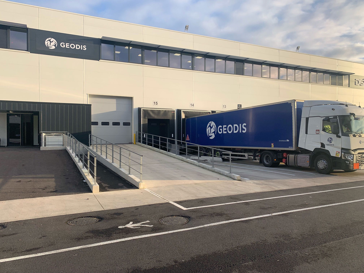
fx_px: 273
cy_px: 136
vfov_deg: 53.1
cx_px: 182
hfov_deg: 67.3
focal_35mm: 26
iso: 25
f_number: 1.8
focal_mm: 4.25
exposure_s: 1/822
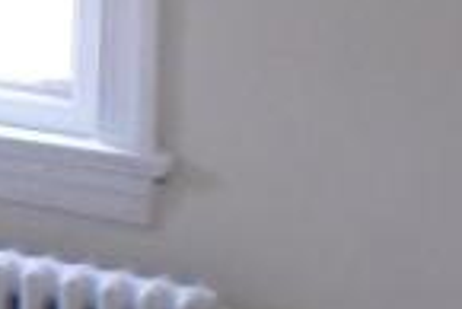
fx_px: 2351
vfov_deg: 7.1
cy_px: -389
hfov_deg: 8.7
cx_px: -1058
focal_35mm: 183
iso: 80
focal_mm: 4.5
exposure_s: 1/30
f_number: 2.5
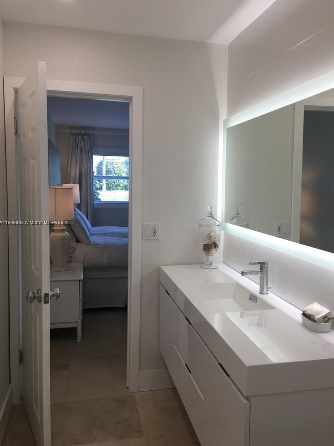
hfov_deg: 46.8
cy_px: 223
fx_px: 386
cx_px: 171
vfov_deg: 60.0
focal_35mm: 30
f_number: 2.2
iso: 32
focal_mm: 4.15
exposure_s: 1/120
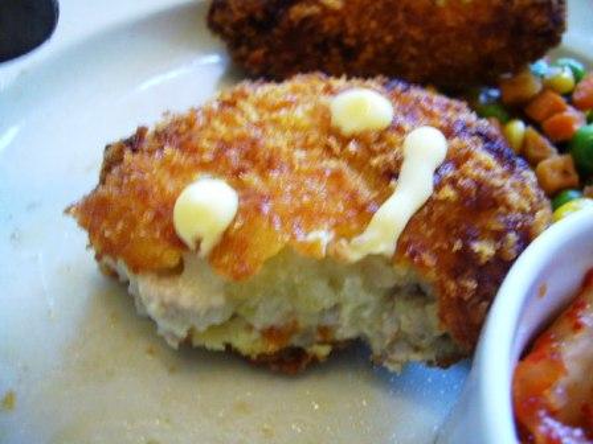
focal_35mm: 35
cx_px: 296
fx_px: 600
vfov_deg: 40.7
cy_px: 222
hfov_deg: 52.6
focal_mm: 5.8
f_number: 2.8
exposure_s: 1/10
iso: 200
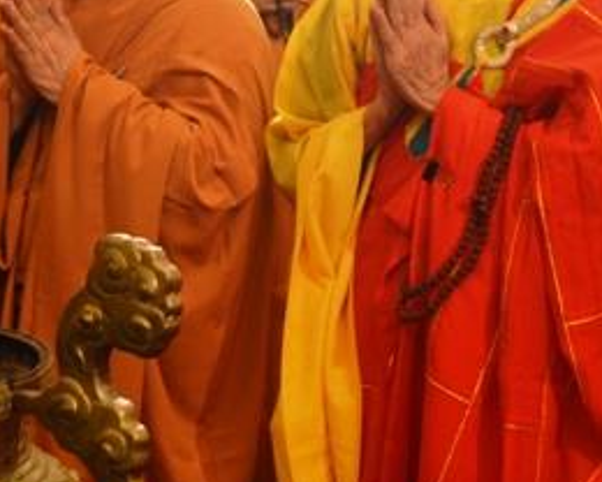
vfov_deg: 13.8
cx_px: 384
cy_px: 118
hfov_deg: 17.3
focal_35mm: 111
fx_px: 1978
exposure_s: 1/60
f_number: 4.8
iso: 400
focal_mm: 32
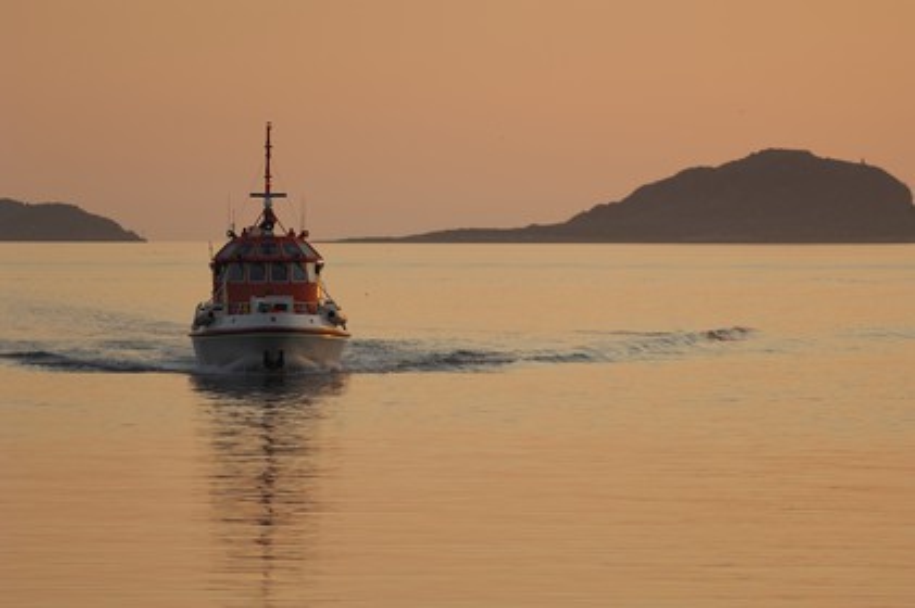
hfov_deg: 6.9
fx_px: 7619
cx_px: 458
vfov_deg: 4.6
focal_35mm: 300
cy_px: 304
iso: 100
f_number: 3
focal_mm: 200
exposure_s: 1/250
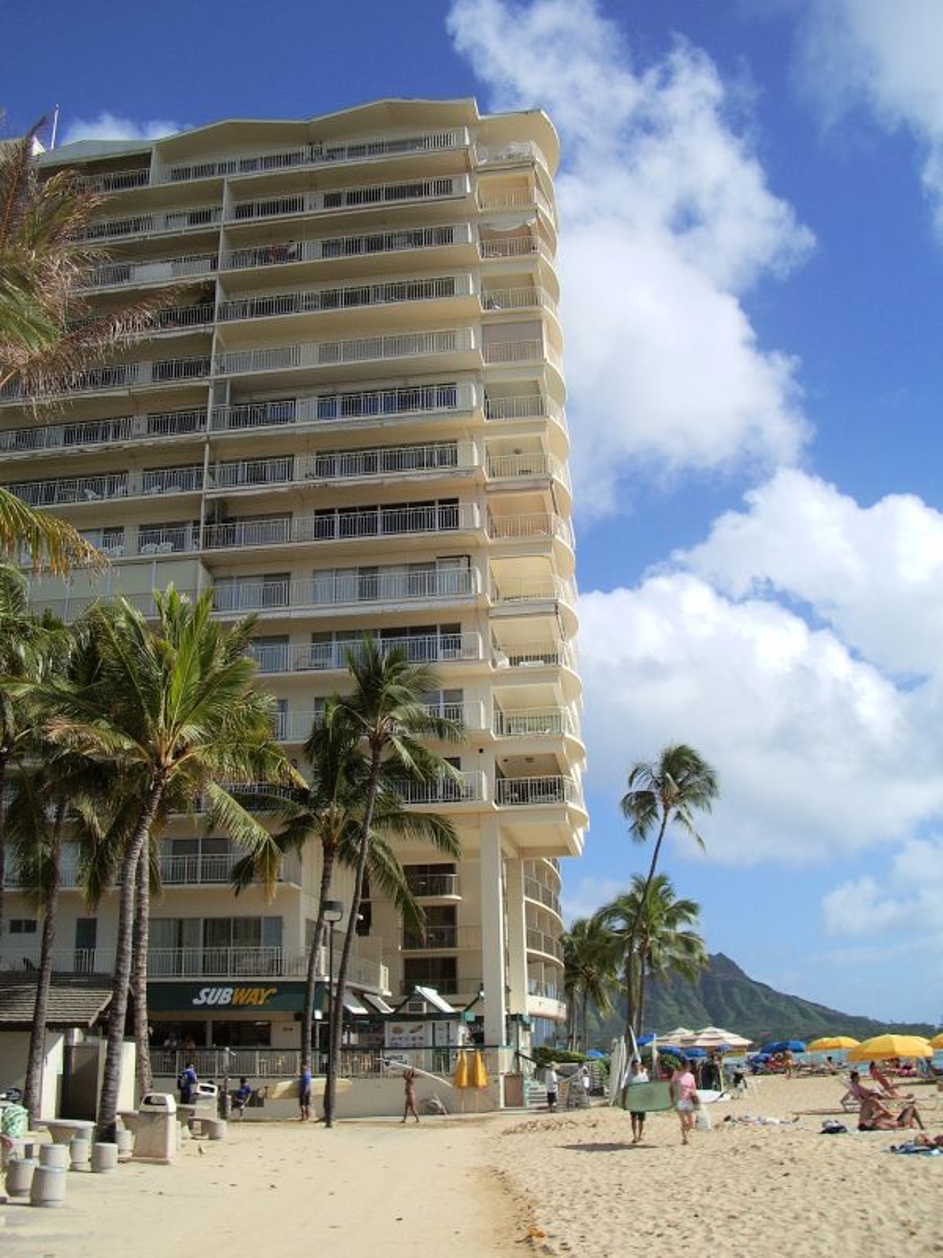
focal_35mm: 35
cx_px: 472
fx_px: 1271
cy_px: 629
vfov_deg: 52.6
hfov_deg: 40.7
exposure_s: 1/640
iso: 50
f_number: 4.3
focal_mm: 5.8
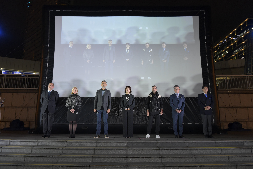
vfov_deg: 45.0
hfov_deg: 63.7
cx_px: 126
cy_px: 84
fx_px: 204
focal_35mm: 29
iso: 2500
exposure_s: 1/125
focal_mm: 29
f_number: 5.6
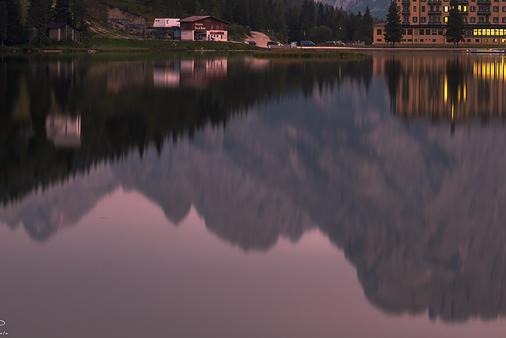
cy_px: 6
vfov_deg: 10.2
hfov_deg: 15.1
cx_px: 493
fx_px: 1884
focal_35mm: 134
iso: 100
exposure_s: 129
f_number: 10
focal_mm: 60
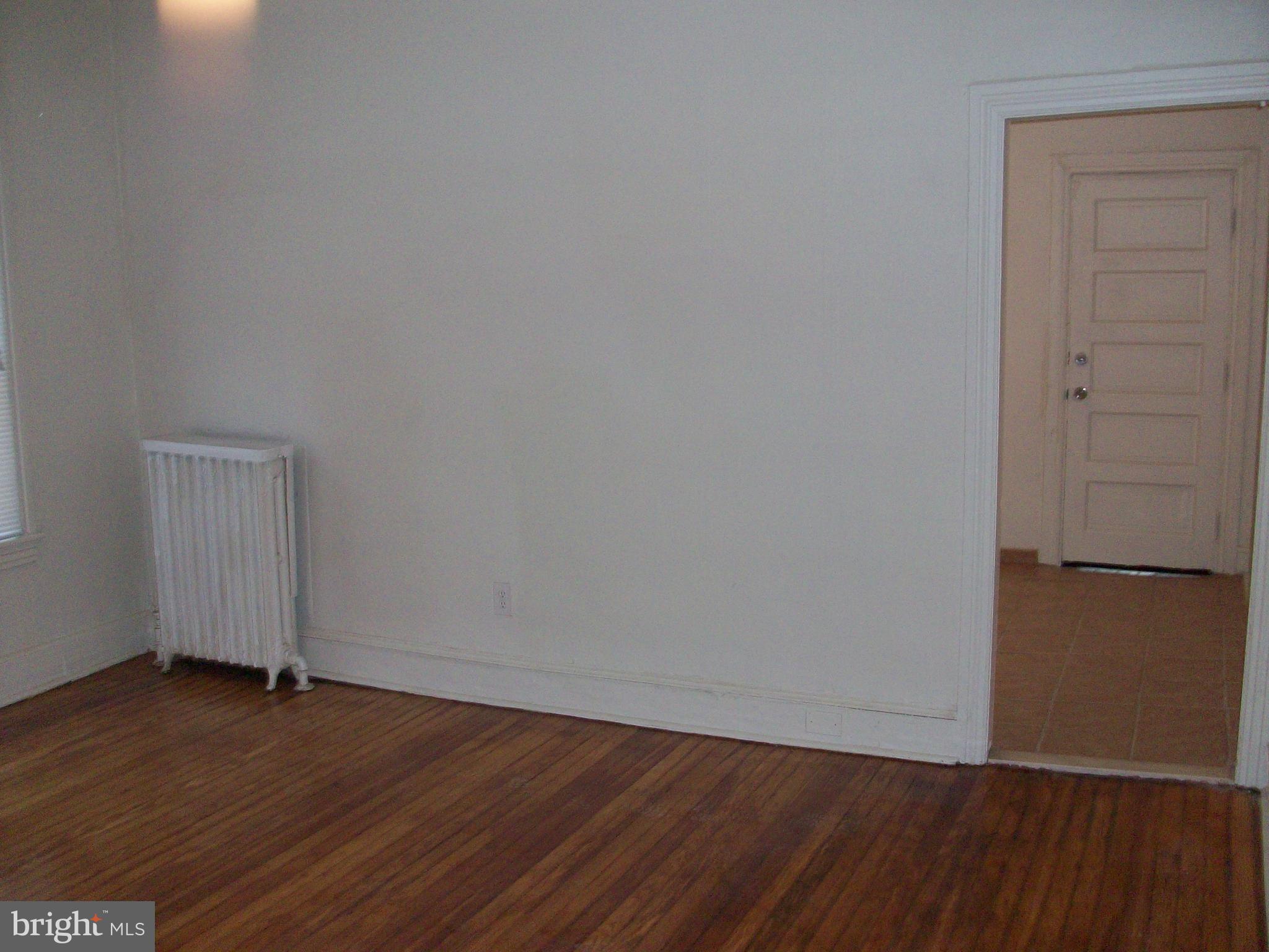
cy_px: 476
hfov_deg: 54.0
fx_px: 1246
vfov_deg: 41.8
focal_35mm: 34
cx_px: 634
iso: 160
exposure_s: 1/60
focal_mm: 5.7
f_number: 2.8
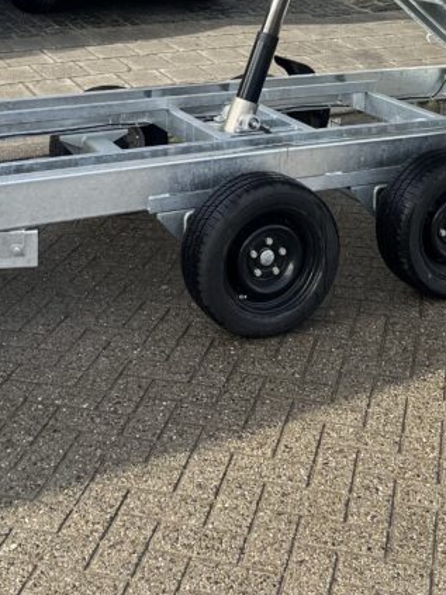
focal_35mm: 63
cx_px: 265
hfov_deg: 23.2
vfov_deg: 28.4
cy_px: -32
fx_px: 1083
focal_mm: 5.1
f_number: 1.6
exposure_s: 1/1404
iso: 50
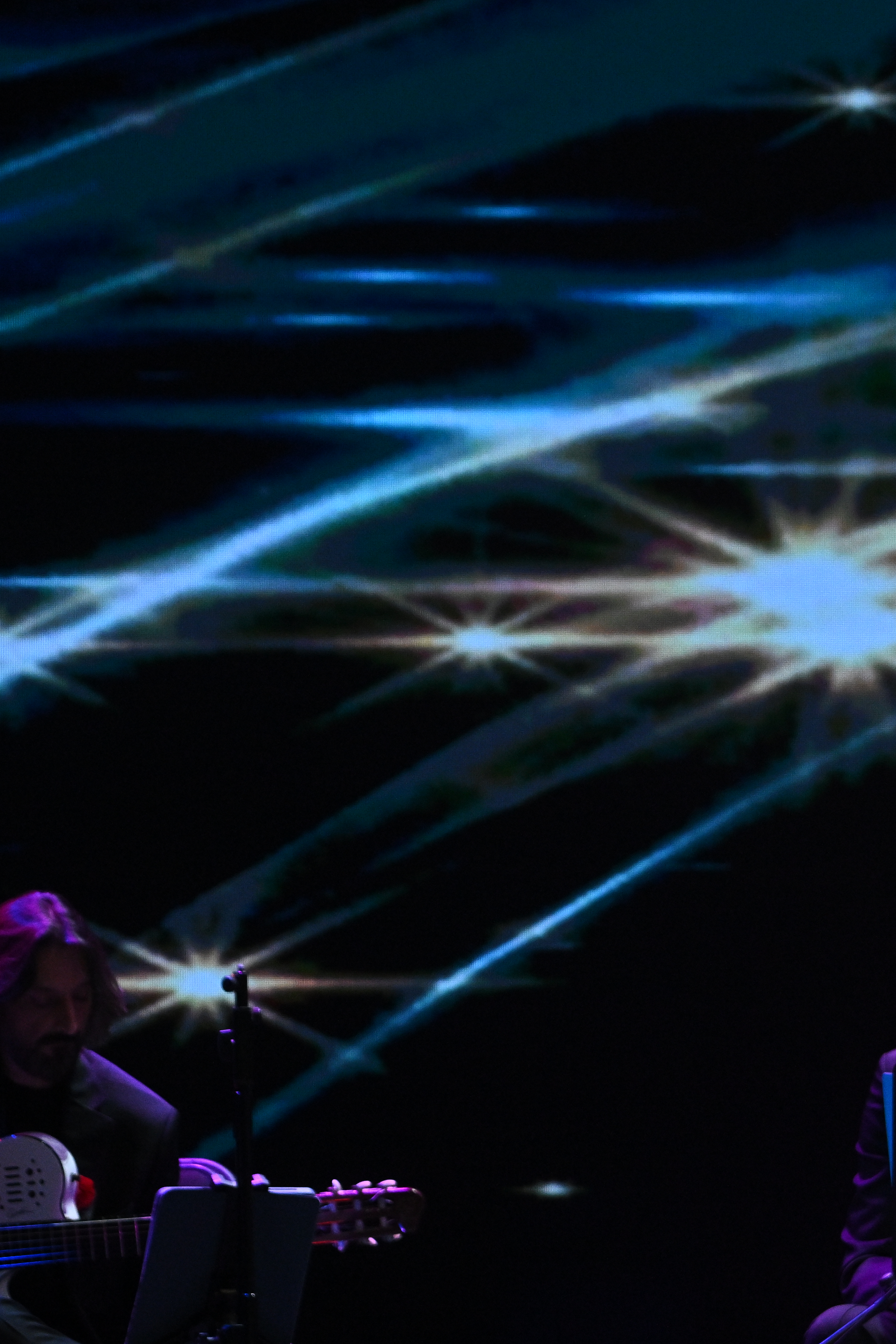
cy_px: 815
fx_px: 16835
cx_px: 1038
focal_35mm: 451
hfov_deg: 3.0
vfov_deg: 4.6
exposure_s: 1/160
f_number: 5.6
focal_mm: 240
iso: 2000
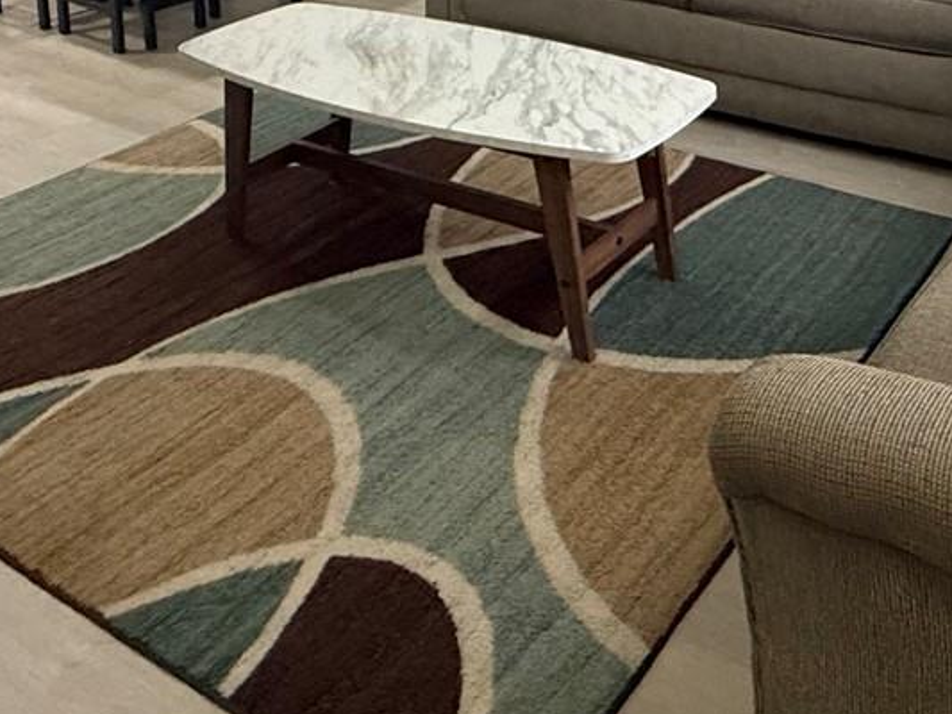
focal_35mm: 42
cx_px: 814
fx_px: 1155
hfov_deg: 42.0
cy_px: -246
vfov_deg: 27.7
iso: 500
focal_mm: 2.22
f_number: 2.2
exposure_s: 1/60
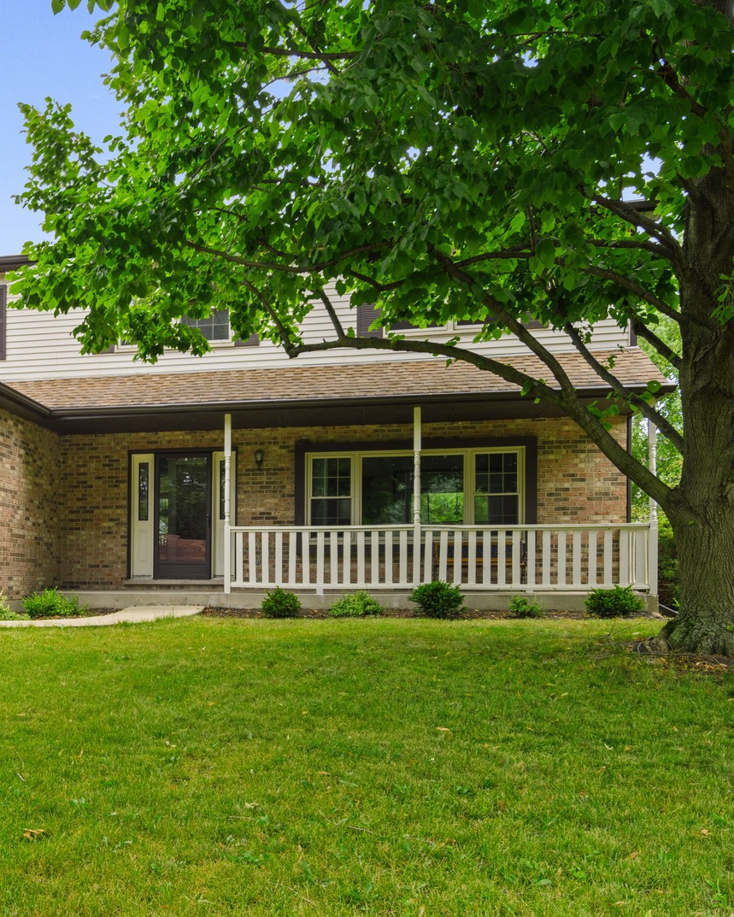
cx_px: 85
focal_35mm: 34
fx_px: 923
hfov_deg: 40.4
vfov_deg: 52.8
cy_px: 458
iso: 250
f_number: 8
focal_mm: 16
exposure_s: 1/80
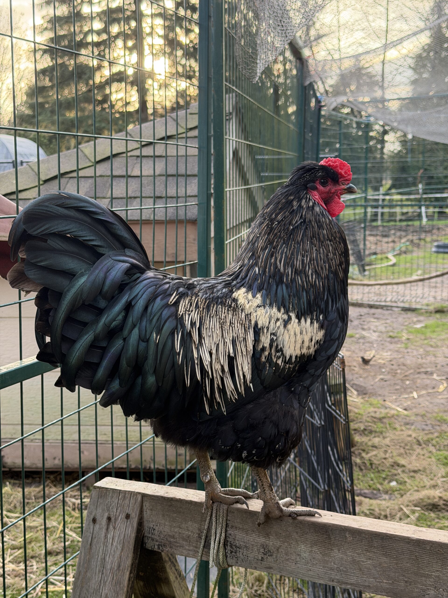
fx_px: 828
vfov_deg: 39.7
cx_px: 224
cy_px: 299
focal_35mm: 48
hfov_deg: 30.3
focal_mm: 6.76
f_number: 1.78
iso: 125
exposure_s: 1/210
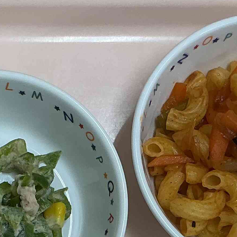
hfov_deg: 14.6
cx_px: -15
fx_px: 906
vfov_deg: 14.3
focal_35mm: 117
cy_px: 304
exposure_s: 1/60
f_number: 1.8
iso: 40
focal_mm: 3
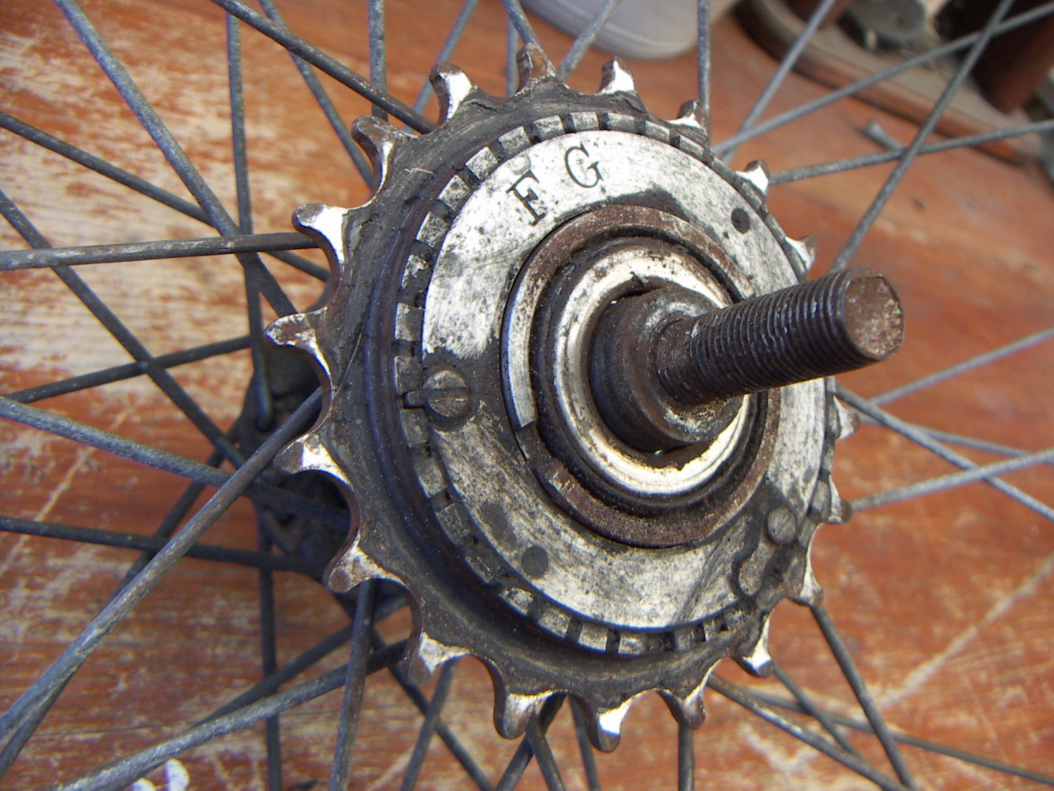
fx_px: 1096
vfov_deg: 39.7
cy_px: 396
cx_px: 527
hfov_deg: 51.4
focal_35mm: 36
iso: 50
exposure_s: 1/60
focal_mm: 4.7
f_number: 2.8
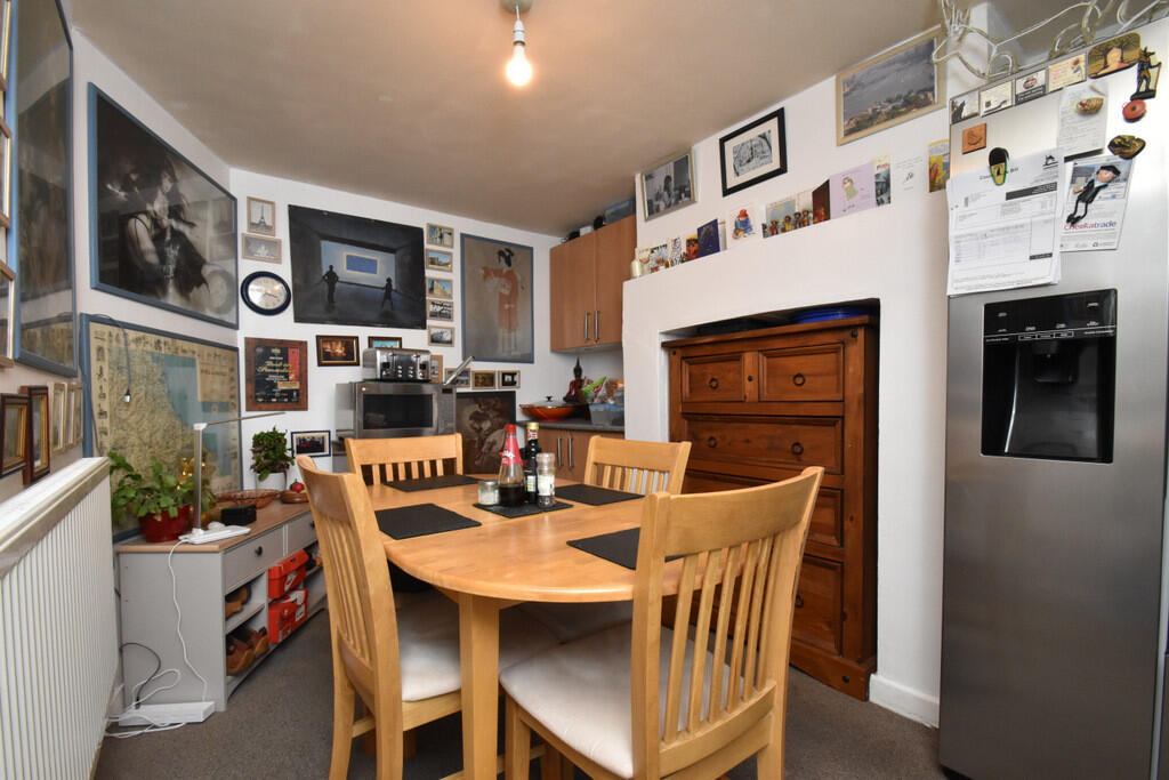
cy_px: 390
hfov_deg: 100.4
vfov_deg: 77.3
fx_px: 487
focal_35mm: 15
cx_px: 584
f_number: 10
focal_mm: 10
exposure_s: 1/60
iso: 1600
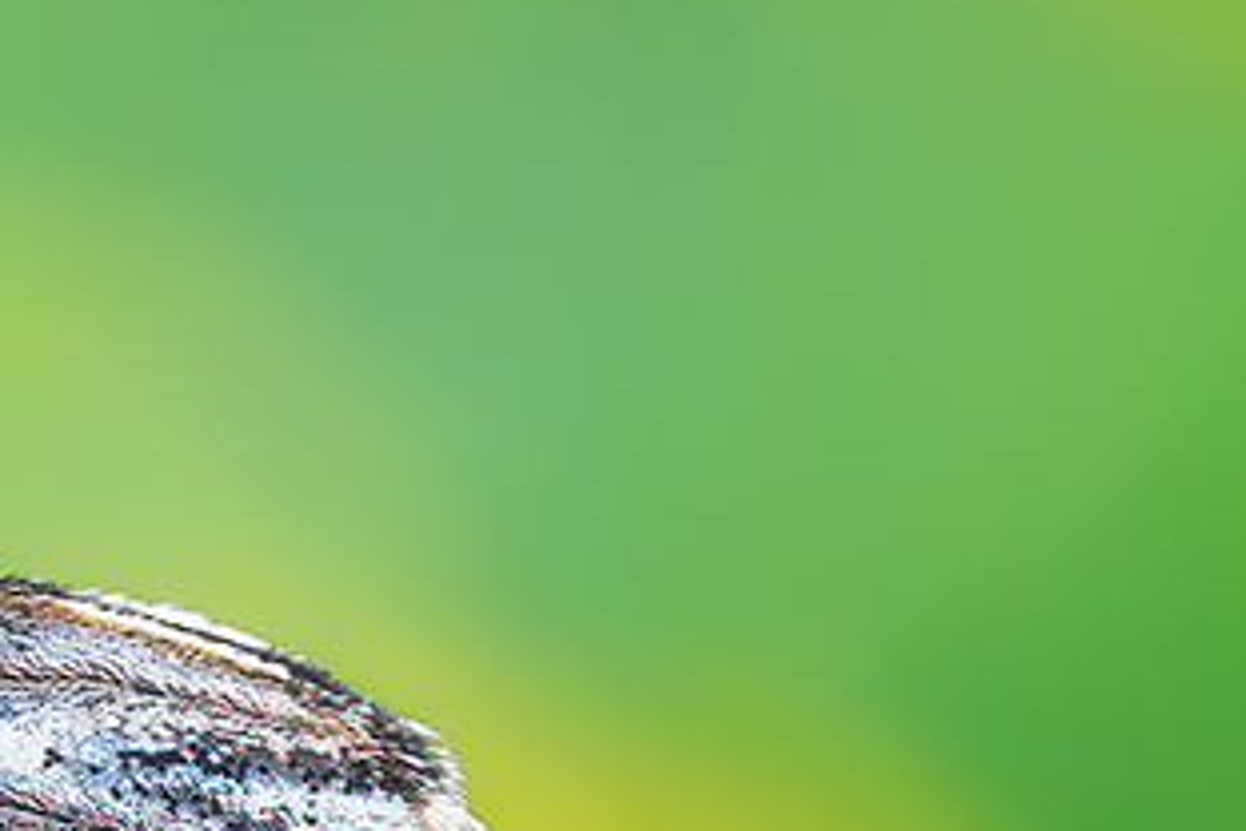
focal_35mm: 519
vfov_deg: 2.6
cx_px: -2292
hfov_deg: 3.9
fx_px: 17962
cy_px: 1284
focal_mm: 90
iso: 400
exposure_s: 1/1.25
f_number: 13
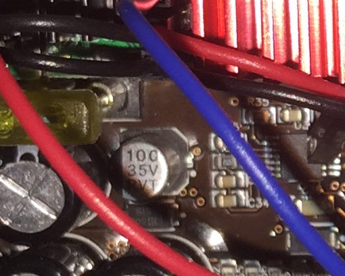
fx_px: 1848
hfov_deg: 10.2
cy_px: 104
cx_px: 563
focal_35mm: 181
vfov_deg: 8.5
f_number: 2.2
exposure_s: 1/94
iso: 32
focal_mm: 4.15
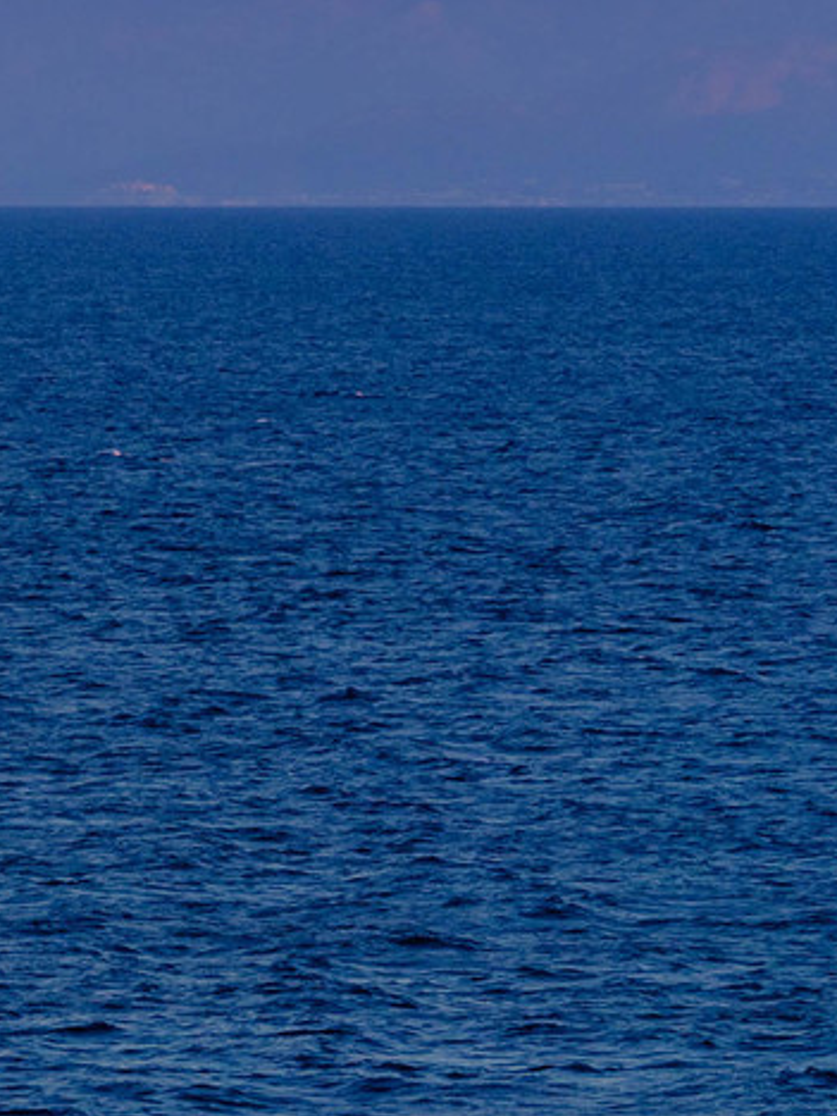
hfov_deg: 3.6
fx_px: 13379
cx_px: -696
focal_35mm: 415
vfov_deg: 4.8
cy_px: -206
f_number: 6.4
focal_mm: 115.3
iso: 800
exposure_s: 1/250
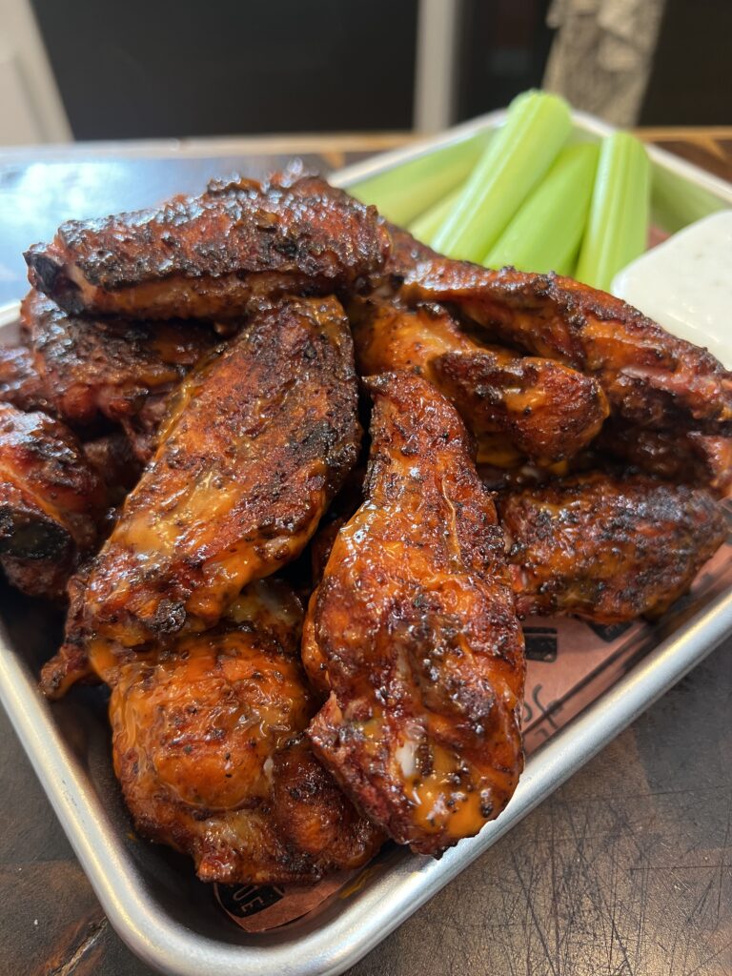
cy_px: 488
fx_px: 733
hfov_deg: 53.1
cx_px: 366
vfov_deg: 67.3
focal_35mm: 26
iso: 160
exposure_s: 1/60
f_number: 1.5
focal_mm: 5.7
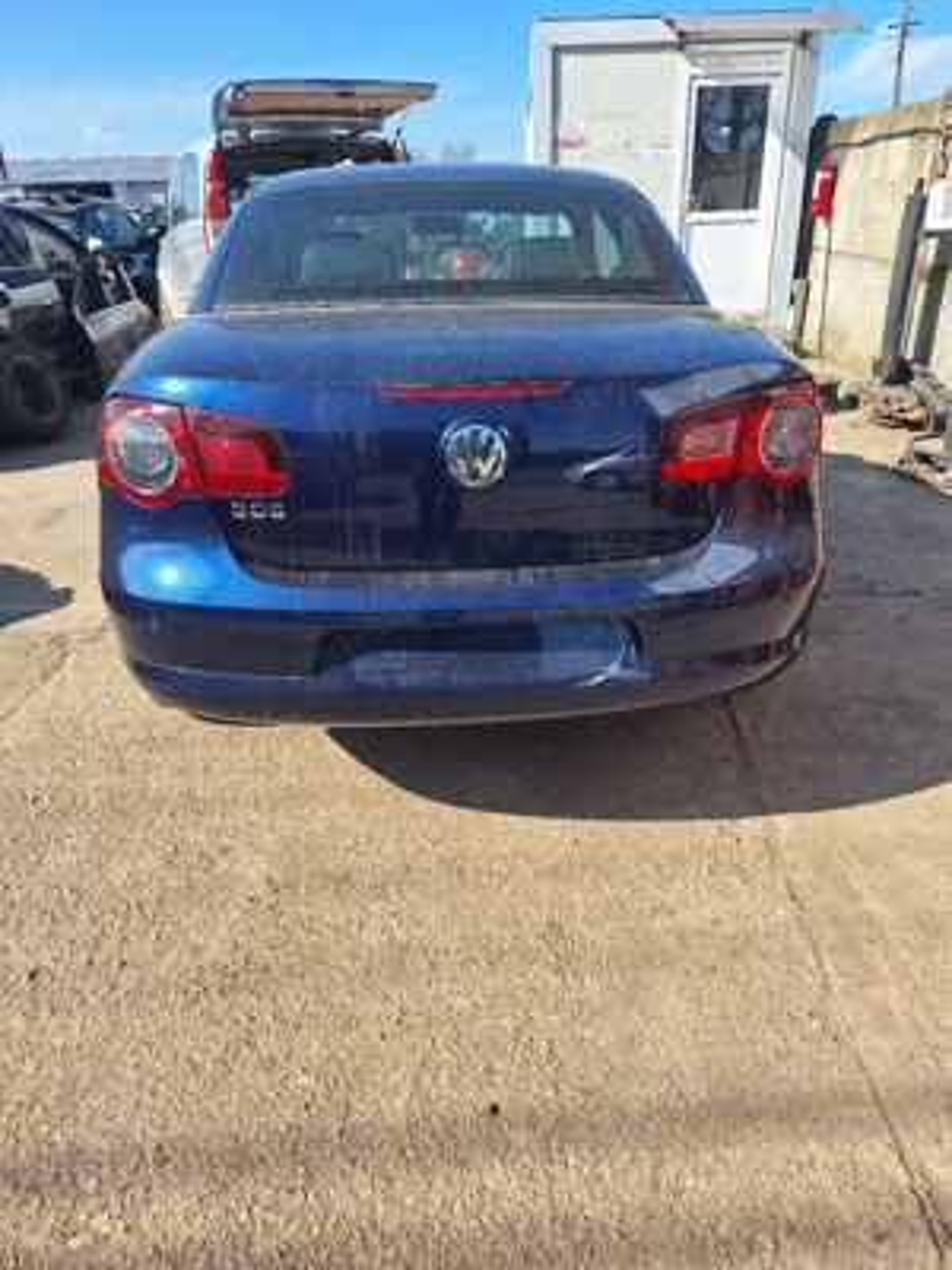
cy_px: 635
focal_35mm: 23
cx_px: 476
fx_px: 843
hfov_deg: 58.9
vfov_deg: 73.9
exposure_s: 1/2500
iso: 40
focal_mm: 5.54
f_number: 1.8
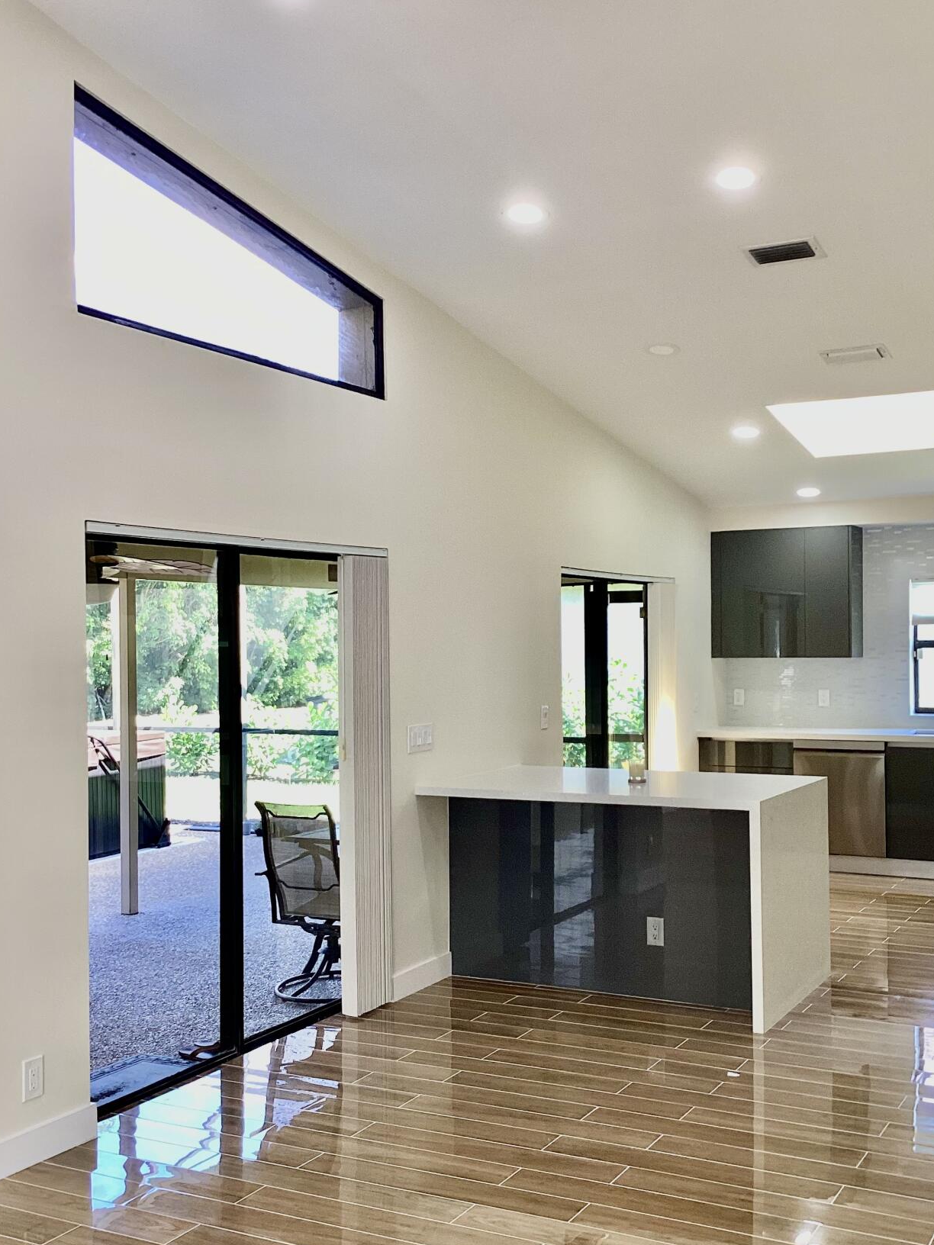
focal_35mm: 38
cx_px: 527
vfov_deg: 49.0
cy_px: 635
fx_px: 1367
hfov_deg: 37.7
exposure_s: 1/120
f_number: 2.4
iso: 80
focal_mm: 3.3
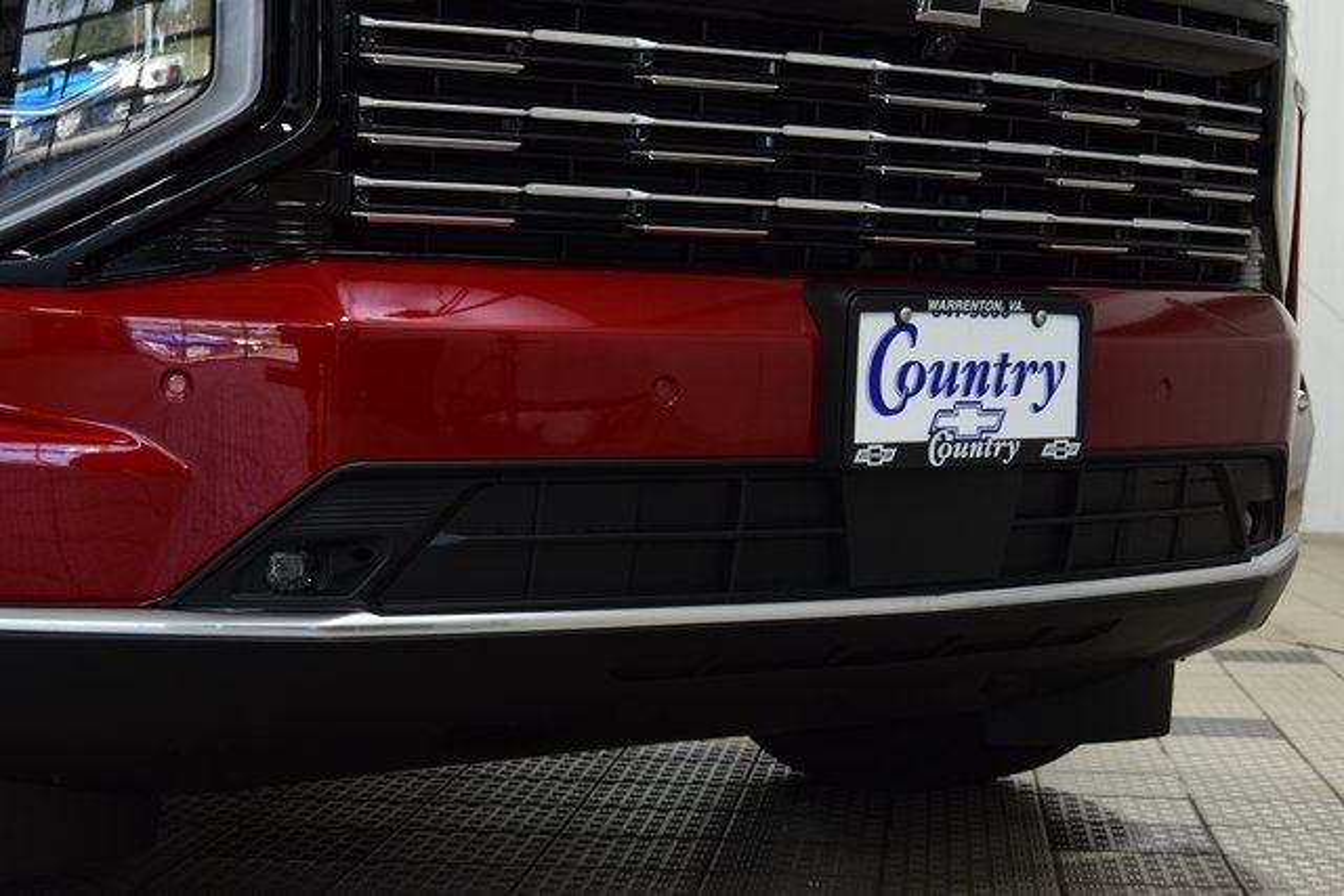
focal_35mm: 72
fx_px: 2688
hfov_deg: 28.1
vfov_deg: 18.9
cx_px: 672
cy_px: 448
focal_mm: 48
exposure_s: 1/60
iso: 1600
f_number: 7.1
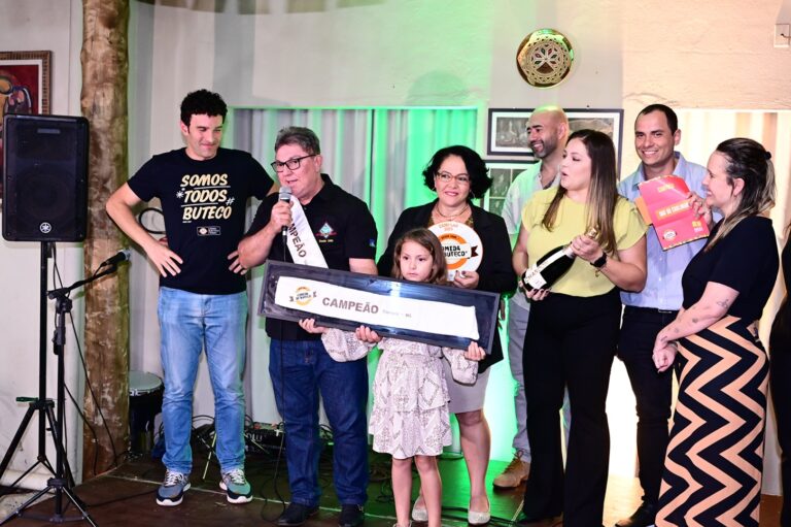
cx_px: 396
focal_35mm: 41
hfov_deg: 47.4
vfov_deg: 32.6
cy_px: 264
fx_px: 900
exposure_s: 1/100
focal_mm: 41
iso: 5000
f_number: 4
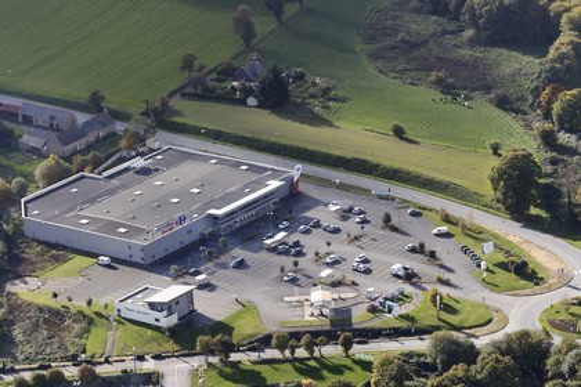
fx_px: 2501
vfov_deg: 8.9
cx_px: 290
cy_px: 194
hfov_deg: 13.2
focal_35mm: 155
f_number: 10
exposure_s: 1/1000
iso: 800
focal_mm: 155
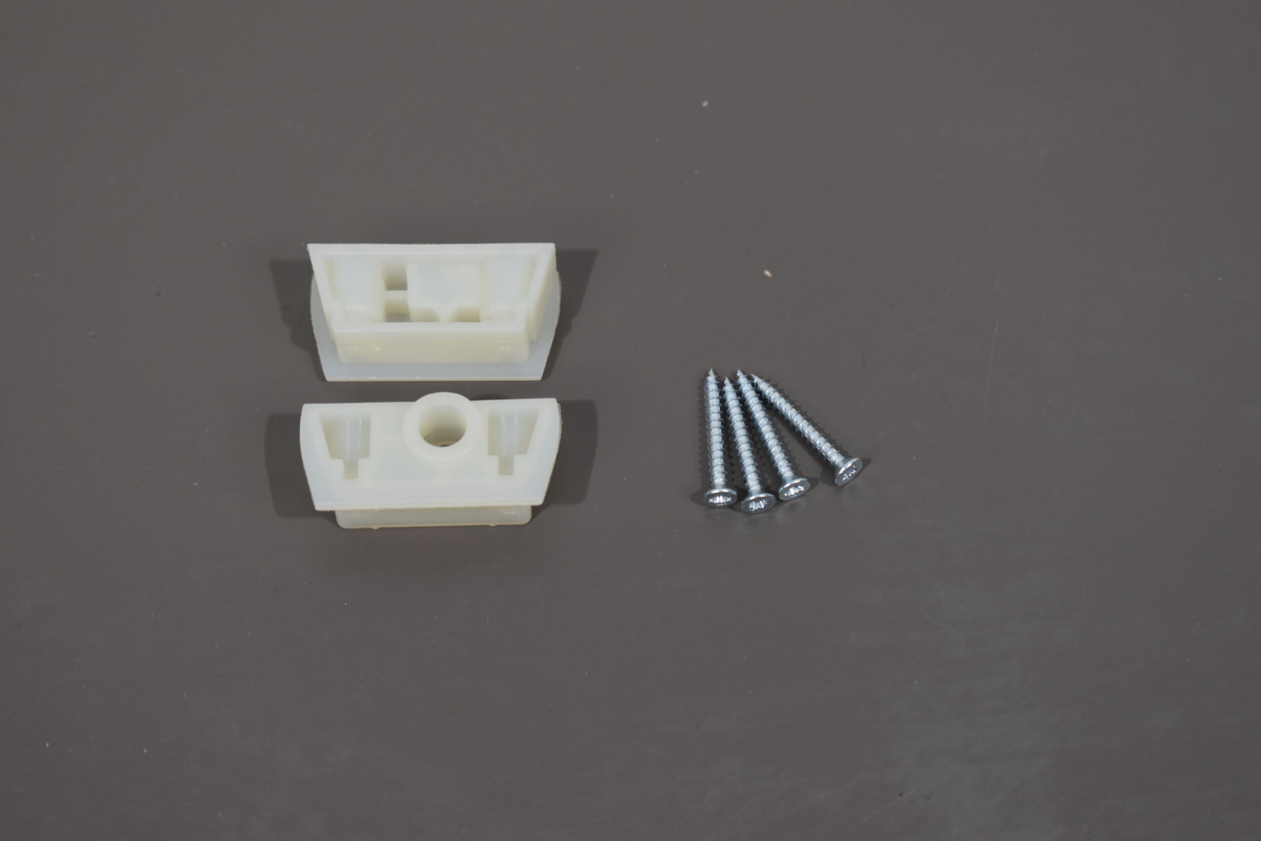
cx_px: 630
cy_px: 420
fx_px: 2890
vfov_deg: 16.6
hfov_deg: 24.6
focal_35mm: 82
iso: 450
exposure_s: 1/60
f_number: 5.6
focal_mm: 55
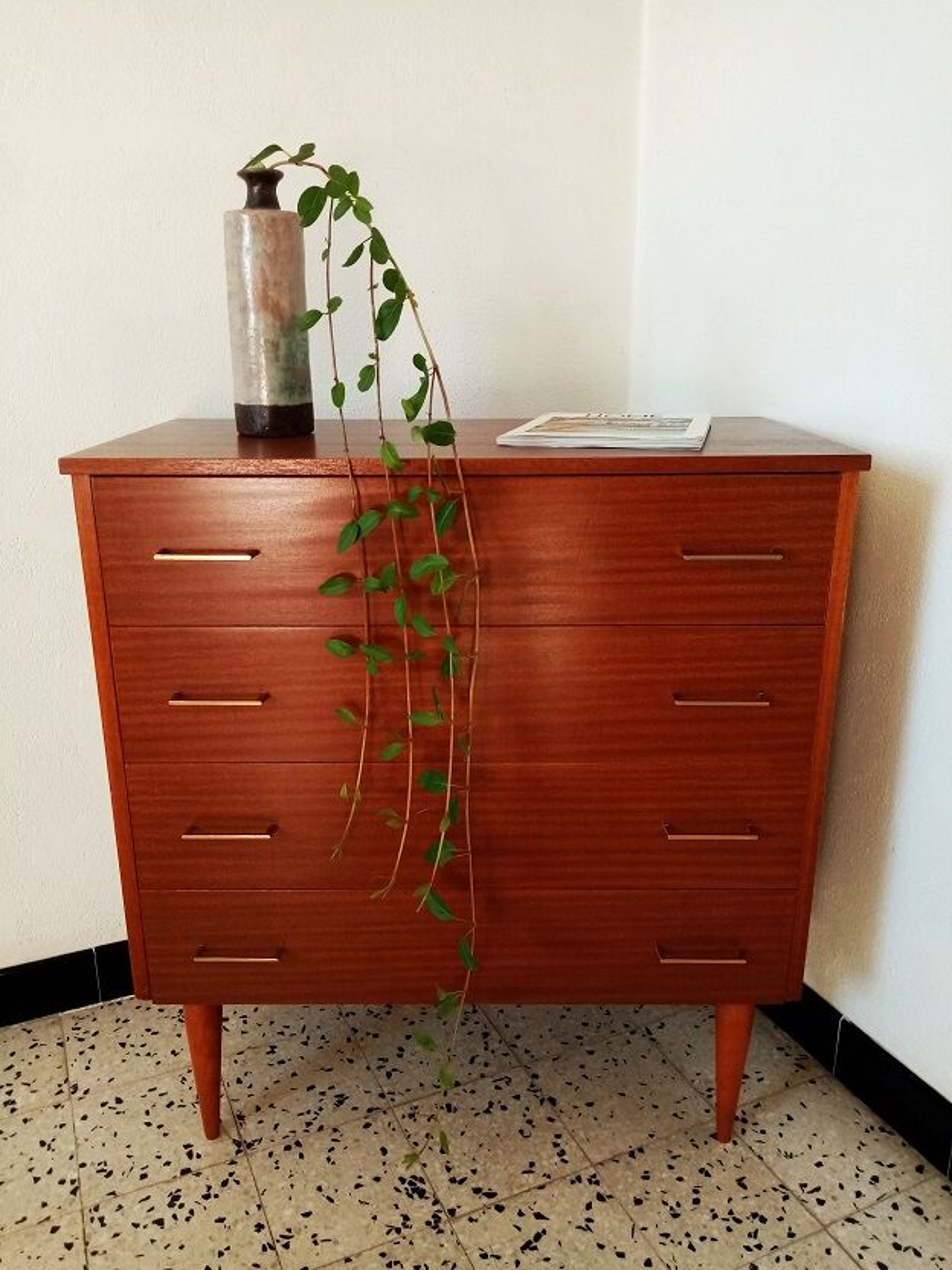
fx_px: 953
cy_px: 635
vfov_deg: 67.3
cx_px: 476
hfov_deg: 53.1
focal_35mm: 26
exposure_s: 1/33.3
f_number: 1.8
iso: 157
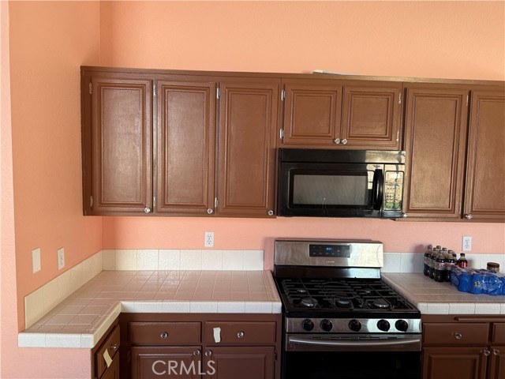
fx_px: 350
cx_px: 252
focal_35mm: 24
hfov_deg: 71.6
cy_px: 190
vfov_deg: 56.8
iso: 160
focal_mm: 6.76
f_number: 1.78
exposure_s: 1/121
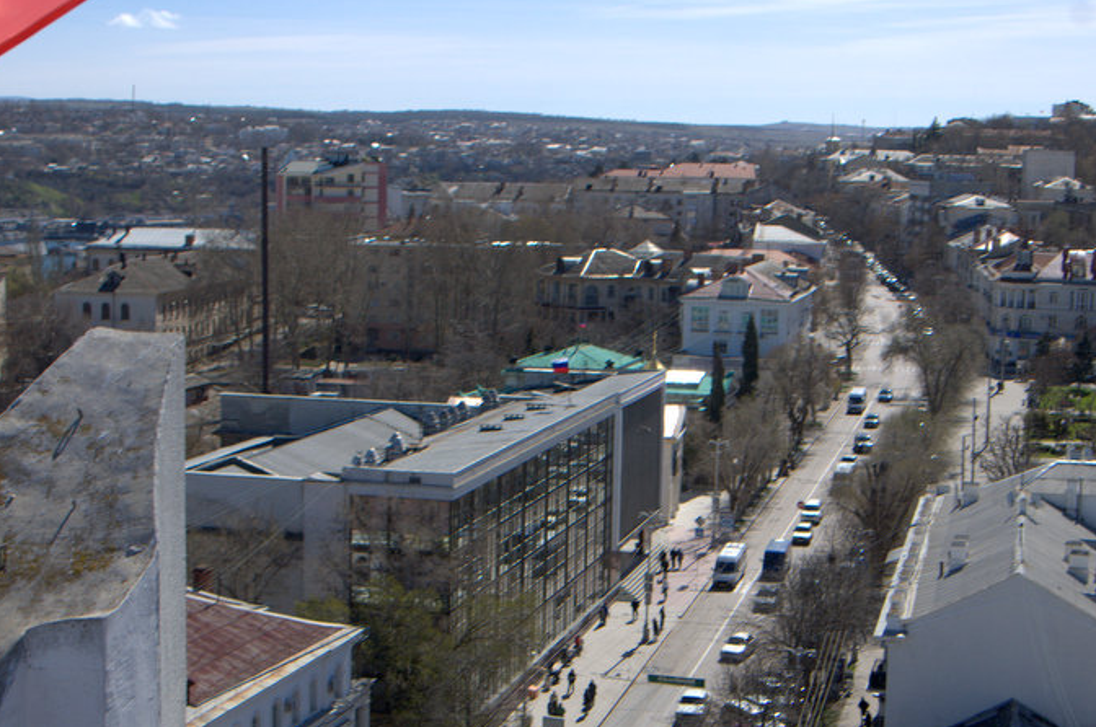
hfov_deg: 31.5
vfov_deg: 21.2
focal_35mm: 64
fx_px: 1946
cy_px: 377
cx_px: 527
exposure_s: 1/1000
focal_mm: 28
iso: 200
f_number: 5
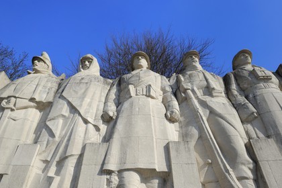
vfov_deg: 53.1
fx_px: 188
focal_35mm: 24
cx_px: 141
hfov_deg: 73.7
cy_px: 94
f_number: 14
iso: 200
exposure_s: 1/160
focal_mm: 24
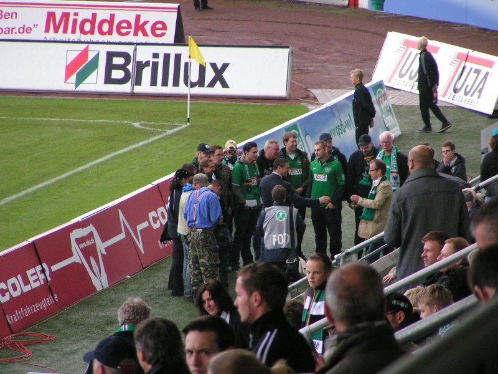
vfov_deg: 4.4
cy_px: 187
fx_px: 4891
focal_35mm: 340
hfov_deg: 5.8
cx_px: 249
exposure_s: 1/400
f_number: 3.5
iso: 200
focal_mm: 52
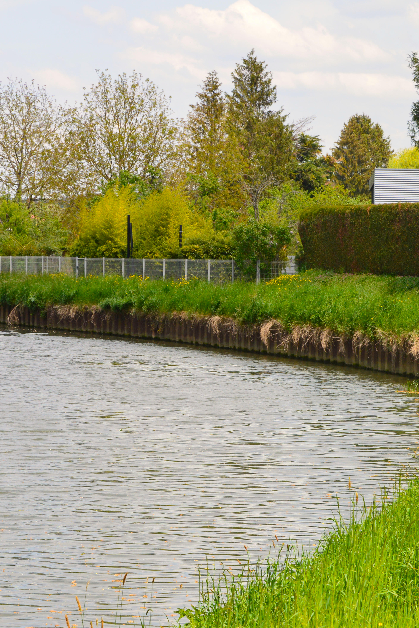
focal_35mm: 125
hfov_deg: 11.0
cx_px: 136
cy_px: 316
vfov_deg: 16.4
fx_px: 2178
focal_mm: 55
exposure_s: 1/400
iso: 400
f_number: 11
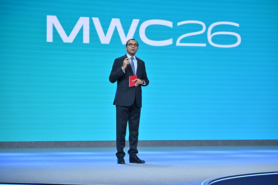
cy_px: 92
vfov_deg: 13.6
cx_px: 139
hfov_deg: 20.2
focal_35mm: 101
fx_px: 780
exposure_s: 1/320
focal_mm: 101
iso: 800
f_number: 2.8
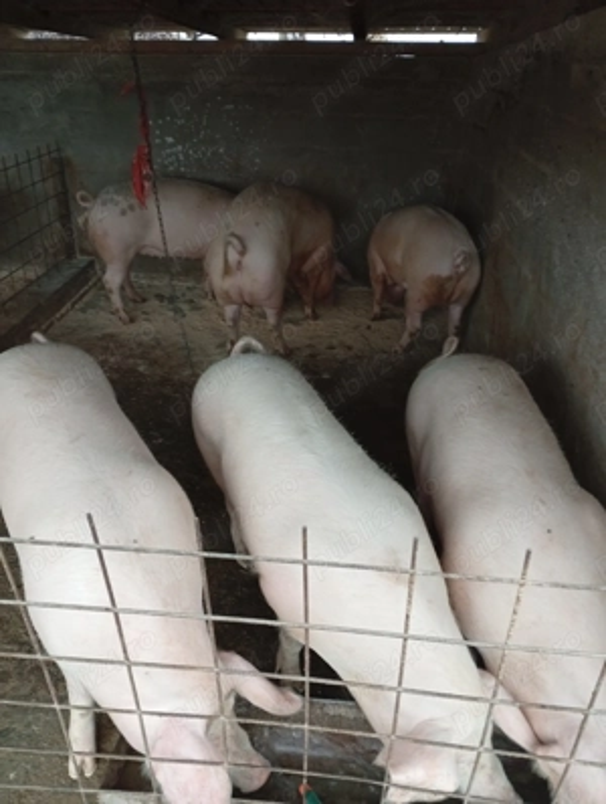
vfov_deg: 65.2
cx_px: 303
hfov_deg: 51.5
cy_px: 402
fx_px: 628
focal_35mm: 27
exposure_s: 1/33.3
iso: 185
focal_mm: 3.98
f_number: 1.8
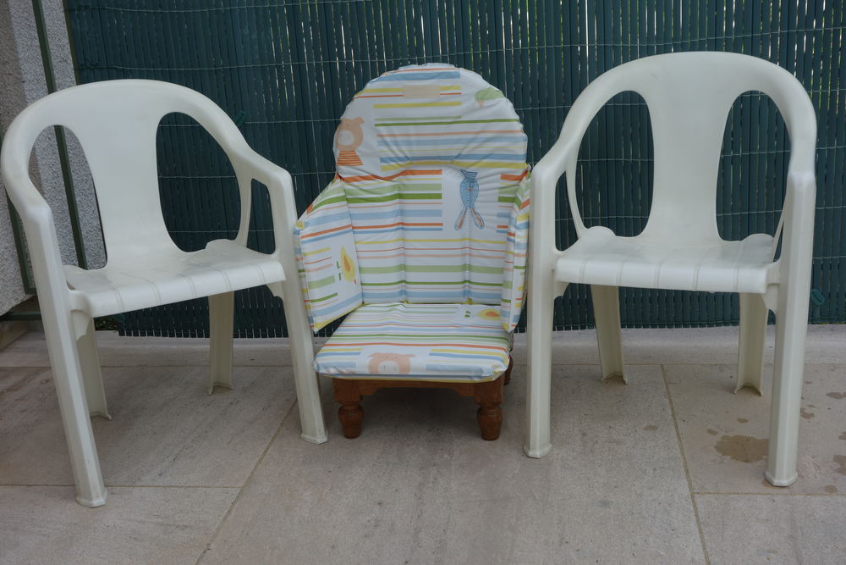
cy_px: 282
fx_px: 1058
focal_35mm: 45
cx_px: 423
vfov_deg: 29.9
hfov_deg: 43.6
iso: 125
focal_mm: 16.59
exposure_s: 1/250
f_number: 5.6
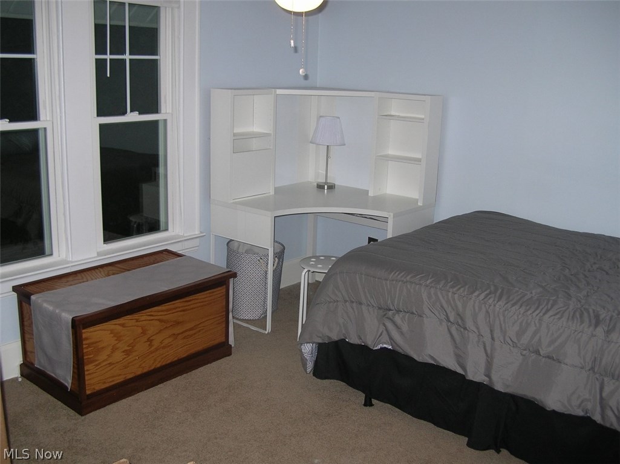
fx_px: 644
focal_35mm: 36
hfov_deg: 51.4
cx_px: 310
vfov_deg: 39.6
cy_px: 232
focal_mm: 6
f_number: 2.7
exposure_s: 1/60.1
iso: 50
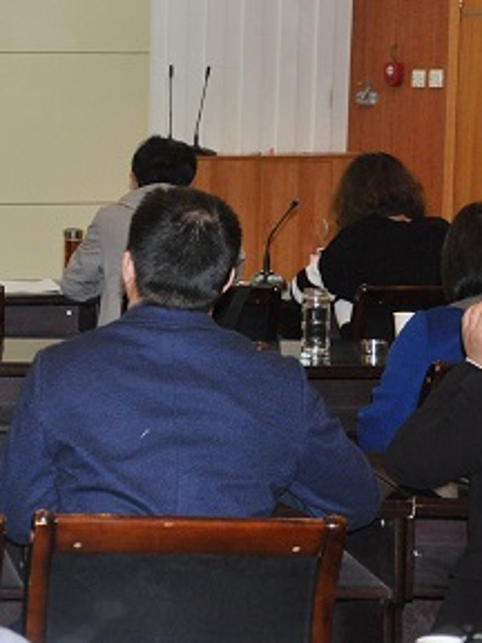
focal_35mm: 119
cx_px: -225
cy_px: 232
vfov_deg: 16.5
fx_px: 2209
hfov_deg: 11.9
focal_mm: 34
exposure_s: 1/60
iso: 800
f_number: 4.2
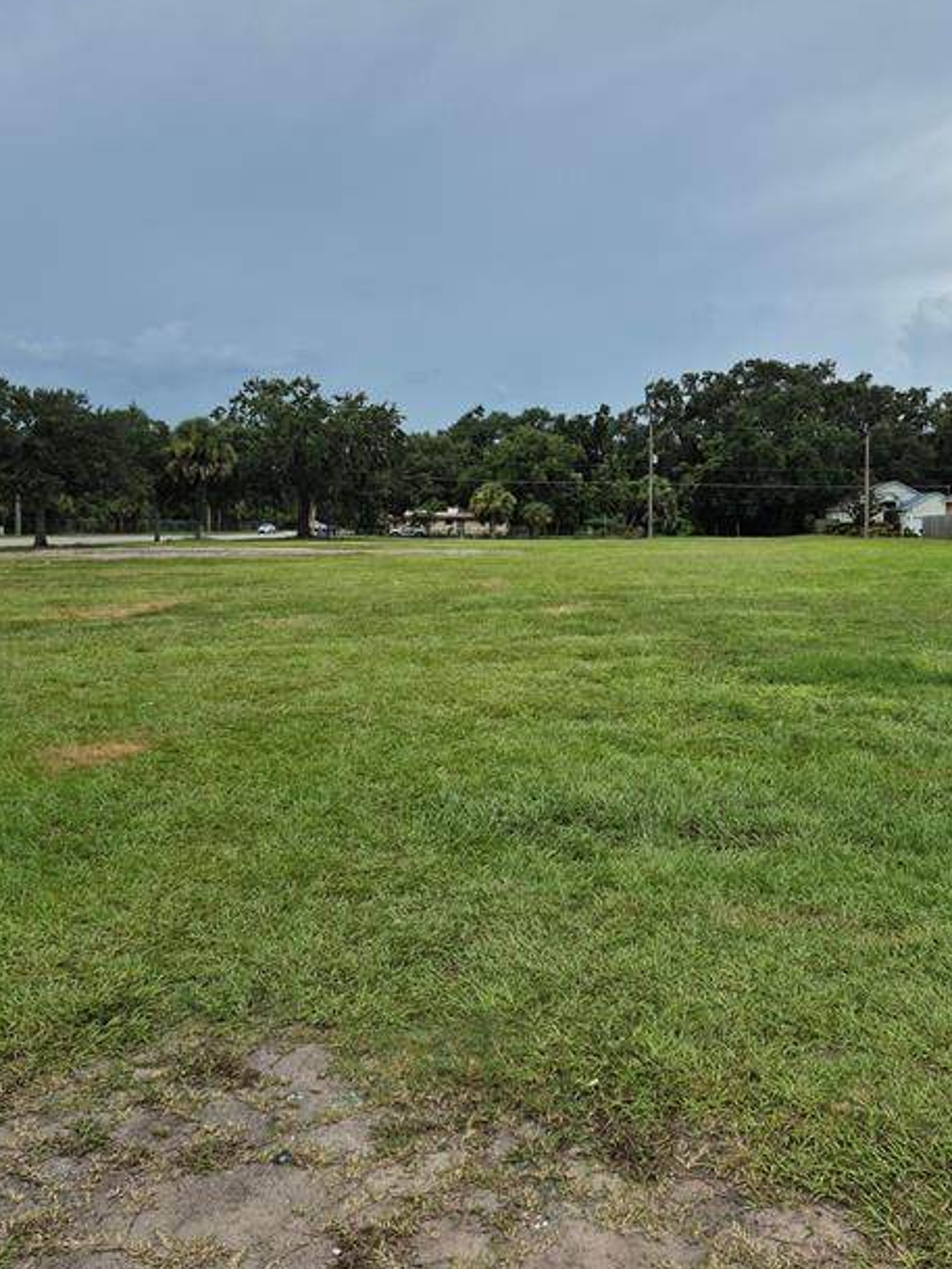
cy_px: 536
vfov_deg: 61.3
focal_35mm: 29
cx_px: 525
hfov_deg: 48.2
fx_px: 1063
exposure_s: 1/2080
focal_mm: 5.4
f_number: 1.8
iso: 25
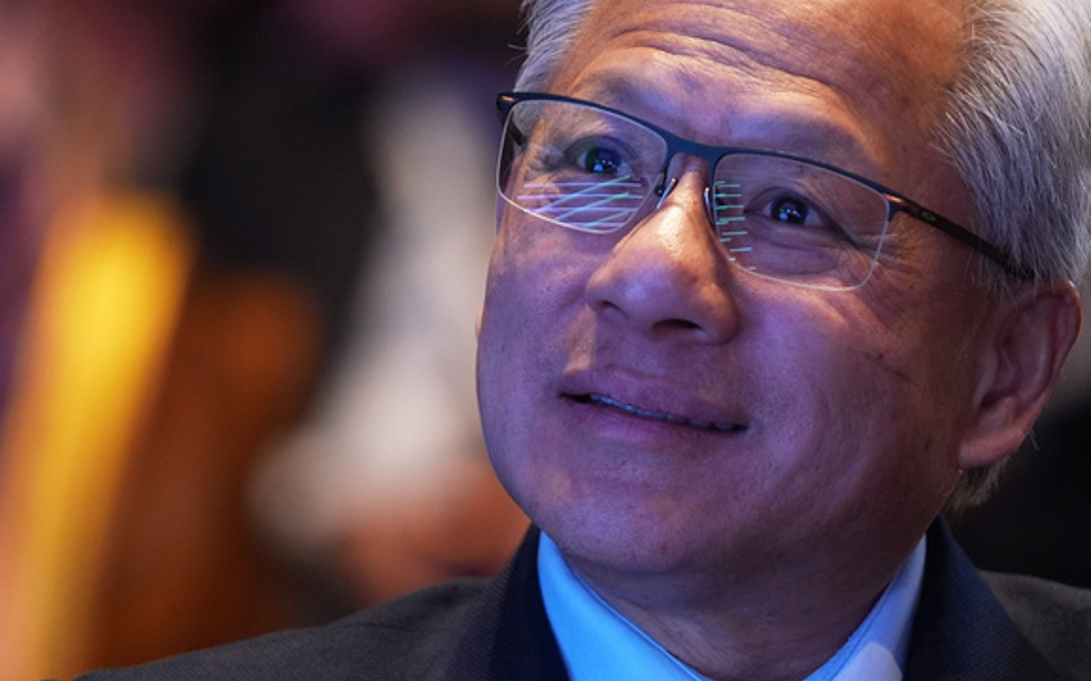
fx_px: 15042
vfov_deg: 2.6
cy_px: 395
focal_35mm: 506
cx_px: 742
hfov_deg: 4.2
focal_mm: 280
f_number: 4
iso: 2000
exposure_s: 1/60
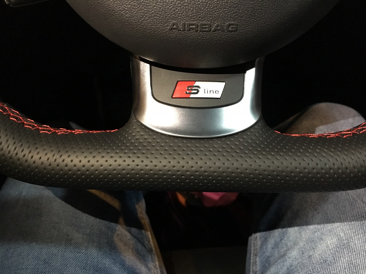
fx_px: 307
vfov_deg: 48.2
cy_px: 137
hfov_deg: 61.7
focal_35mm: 29
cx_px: 183
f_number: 2.2
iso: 320
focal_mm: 4.15
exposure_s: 1/17
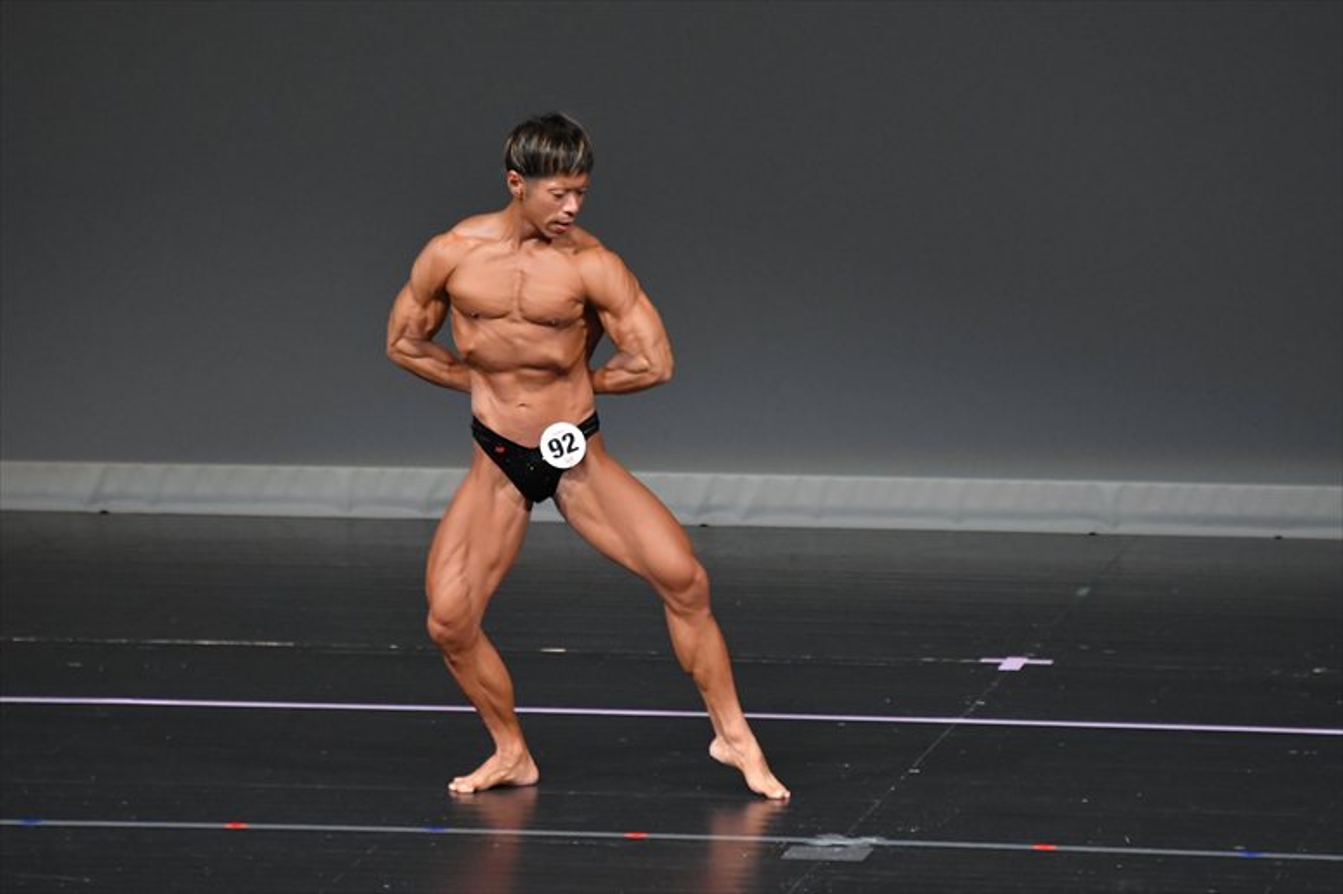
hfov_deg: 5.5
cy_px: 447
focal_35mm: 375
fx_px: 13983
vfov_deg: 3.7
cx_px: 672
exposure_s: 1/400
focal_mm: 250
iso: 4000
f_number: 5.6
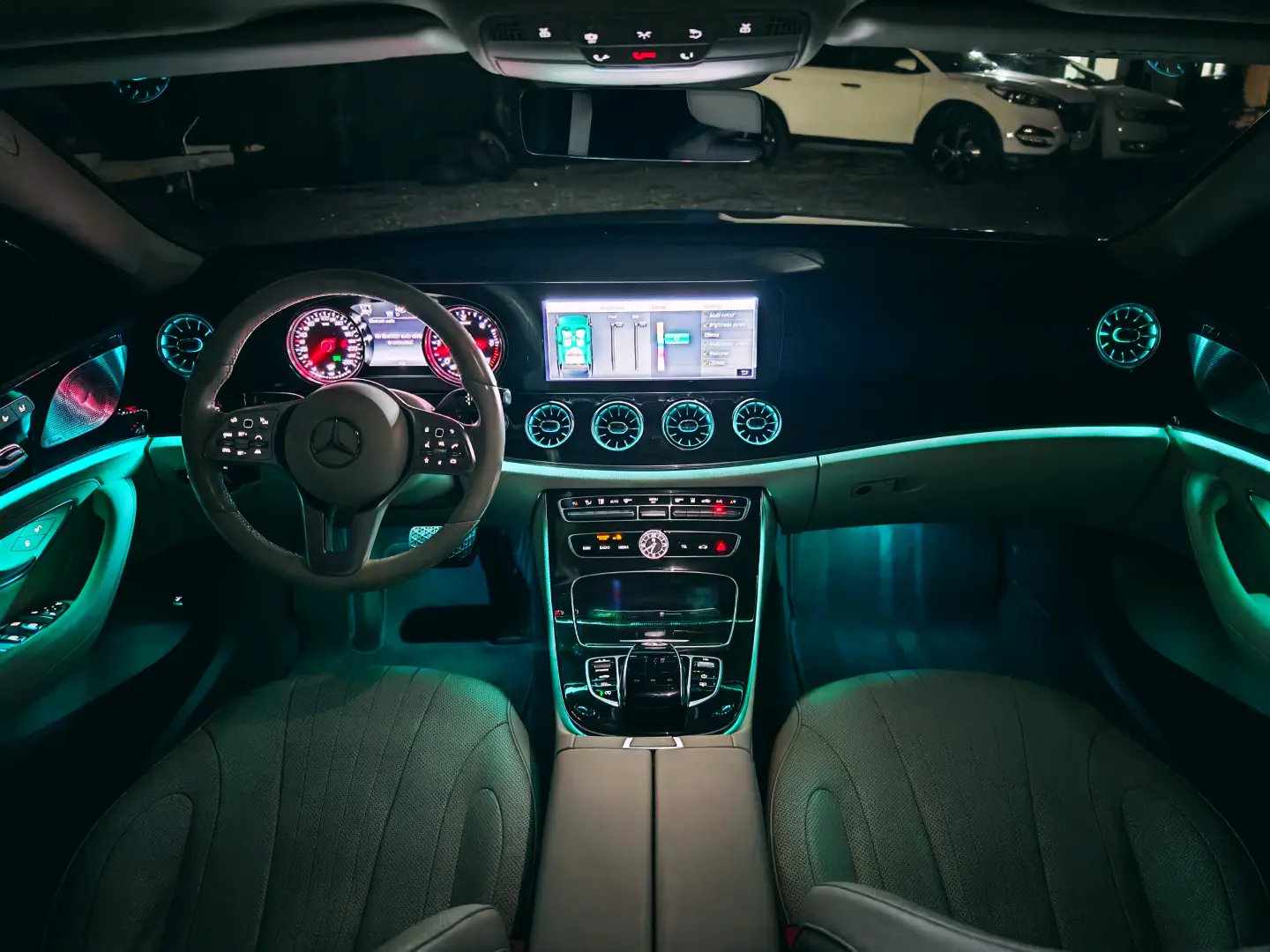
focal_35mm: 24
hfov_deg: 71.6
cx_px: 635
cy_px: 476
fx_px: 881
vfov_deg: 56.8
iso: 6400
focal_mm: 6.83
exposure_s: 1/20
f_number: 1.4
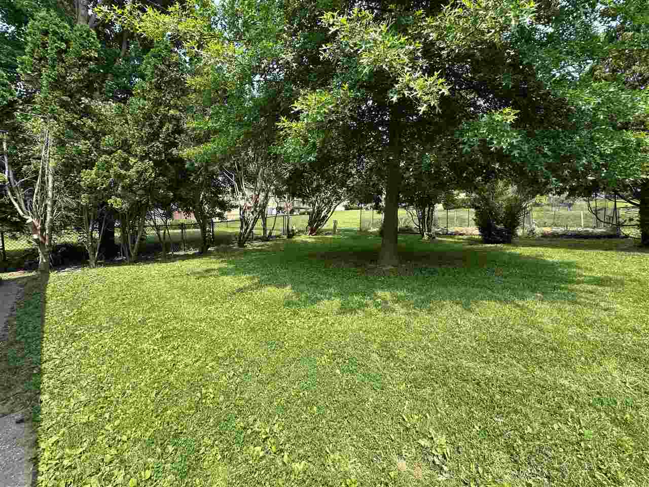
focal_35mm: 14
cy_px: 244
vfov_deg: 85.7
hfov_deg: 102.1
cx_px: 324
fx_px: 262
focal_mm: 2.22
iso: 40
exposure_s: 1/467
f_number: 2.2
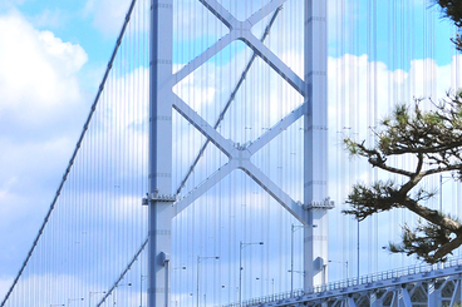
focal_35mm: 121
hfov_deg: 16.8
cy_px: 239
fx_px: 1556
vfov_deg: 11.3
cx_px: 365
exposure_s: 1/500
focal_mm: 31
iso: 200
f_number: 5
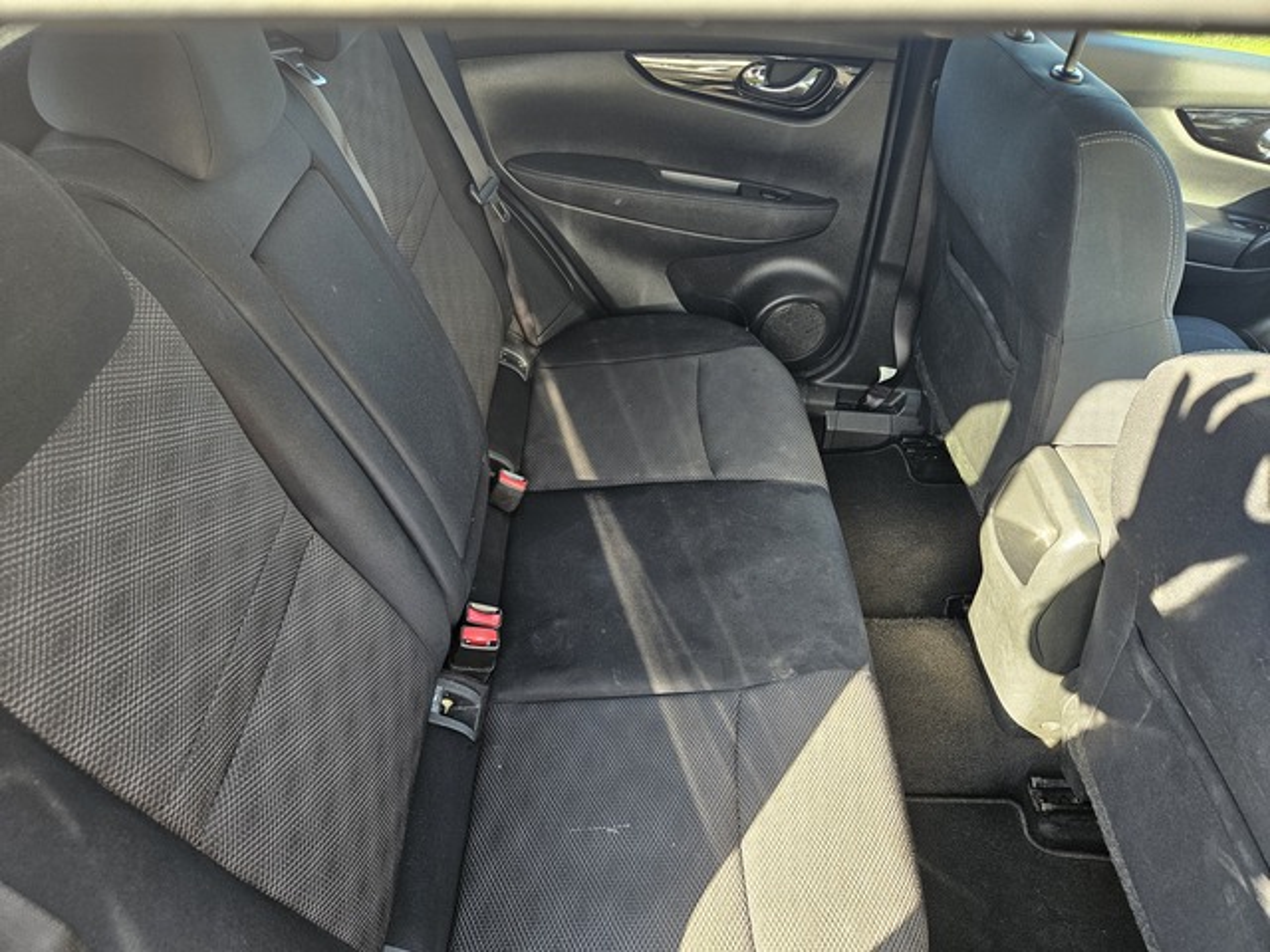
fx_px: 844
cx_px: 635
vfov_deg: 58.9
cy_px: 476
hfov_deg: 73.9
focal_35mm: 23
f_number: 1.8
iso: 250
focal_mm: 5.4
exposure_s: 1/100
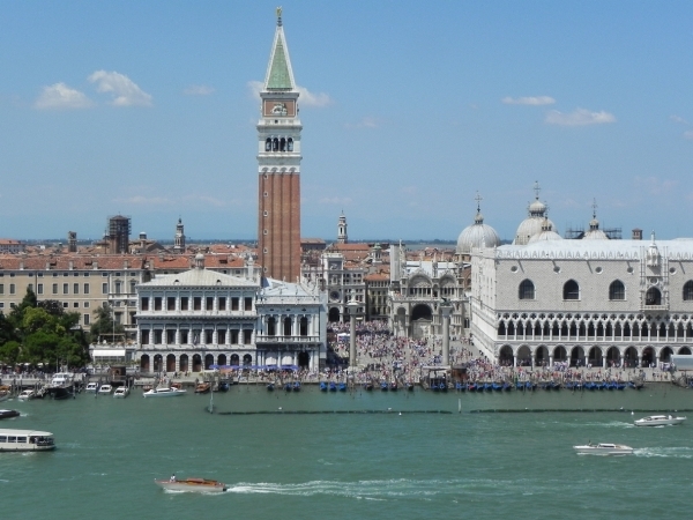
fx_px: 1321
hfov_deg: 29.4
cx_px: 346
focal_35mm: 66
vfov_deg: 22.3
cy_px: 260
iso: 160
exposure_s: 1/449
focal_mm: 11.8
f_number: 8
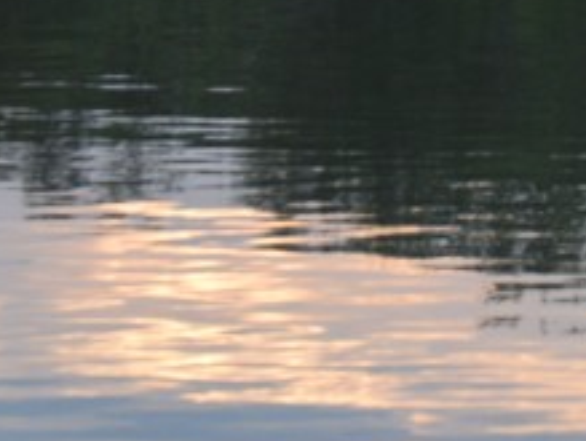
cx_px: 1089
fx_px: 6619
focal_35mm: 390
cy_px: -361
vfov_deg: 3.8
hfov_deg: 5.0
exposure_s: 1/125
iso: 320
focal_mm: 55
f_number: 5.6
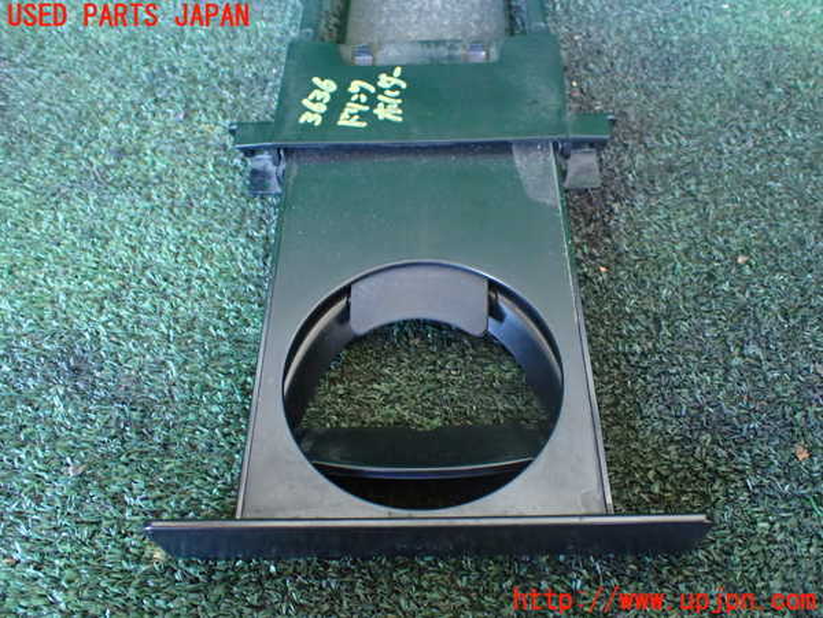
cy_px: 309
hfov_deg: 60.0
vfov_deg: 46.8
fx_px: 713
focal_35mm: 30
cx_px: 412
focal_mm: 5.4
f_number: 2.3
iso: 1000
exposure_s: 1/30
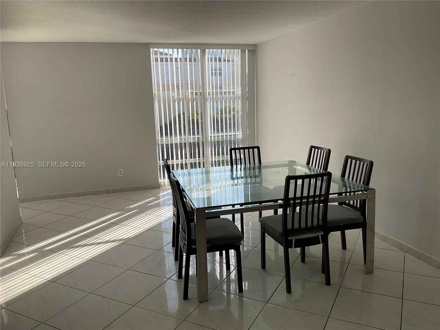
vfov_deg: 48.2
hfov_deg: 61.7
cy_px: 165
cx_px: 220
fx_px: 369
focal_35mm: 29
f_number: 1.8
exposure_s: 1/473
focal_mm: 3
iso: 16
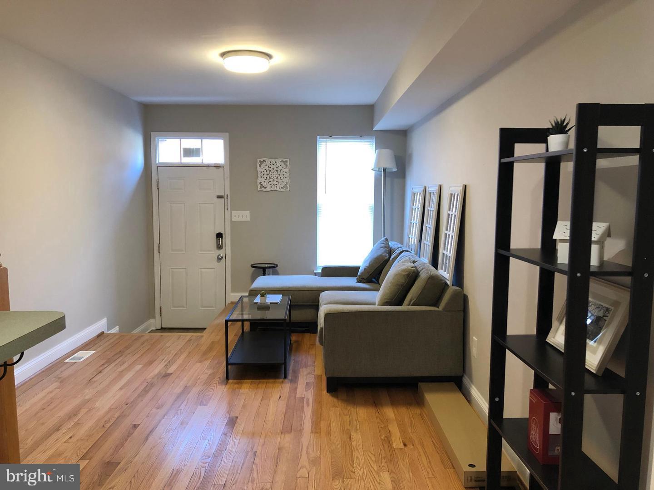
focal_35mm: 28
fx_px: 529
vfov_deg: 49.7
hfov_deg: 63.4
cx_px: 327
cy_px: 245
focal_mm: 4
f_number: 1.8
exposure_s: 1/15
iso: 64
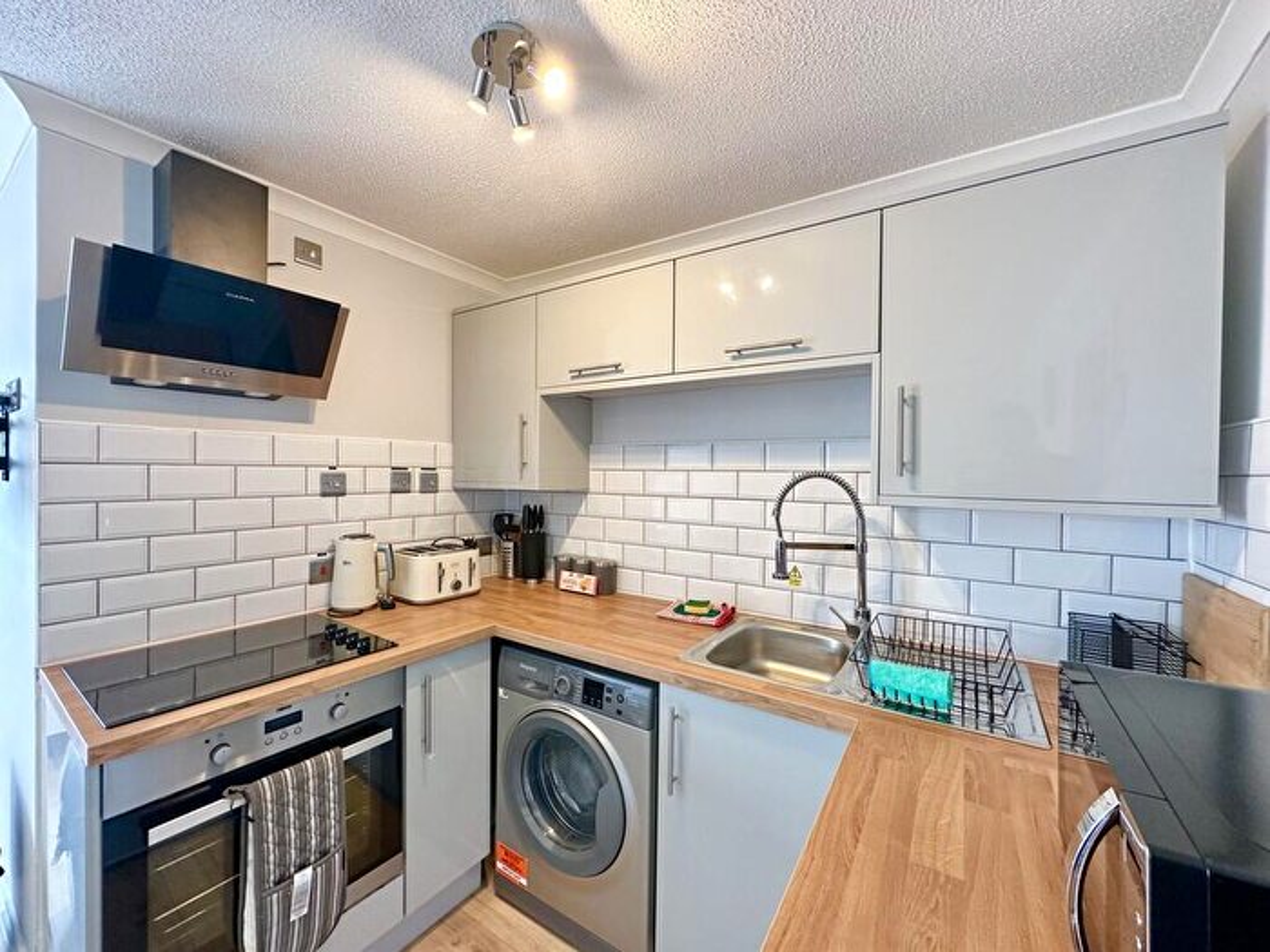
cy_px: 476
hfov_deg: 102.1
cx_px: 635
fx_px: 514
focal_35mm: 14
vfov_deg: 85.7
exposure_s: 1/100
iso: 160
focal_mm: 2.22
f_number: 2.2
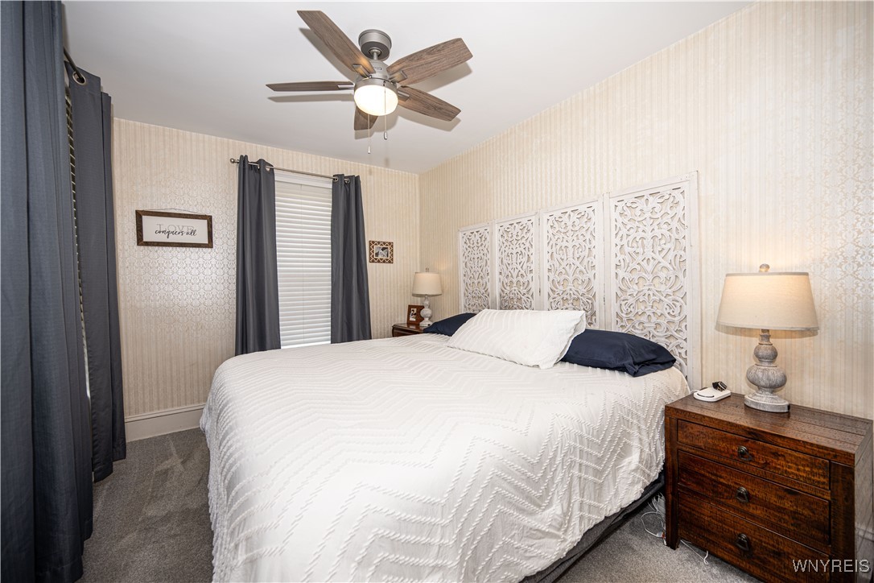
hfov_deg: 104.3
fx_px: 340
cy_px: 292
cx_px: 437
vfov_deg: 81.2
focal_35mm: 14
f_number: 4
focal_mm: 14
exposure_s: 1/60
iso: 31
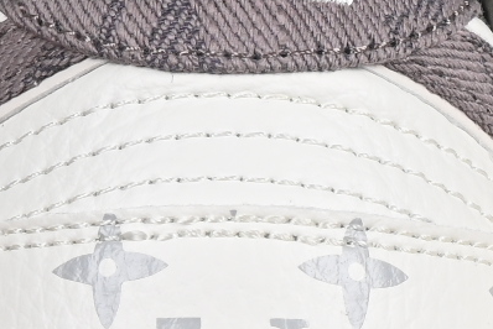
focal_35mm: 524
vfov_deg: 2.6
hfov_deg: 3.9
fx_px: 7181
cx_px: 632
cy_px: 47
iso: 160
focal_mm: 50
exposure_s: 1/80
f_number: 8
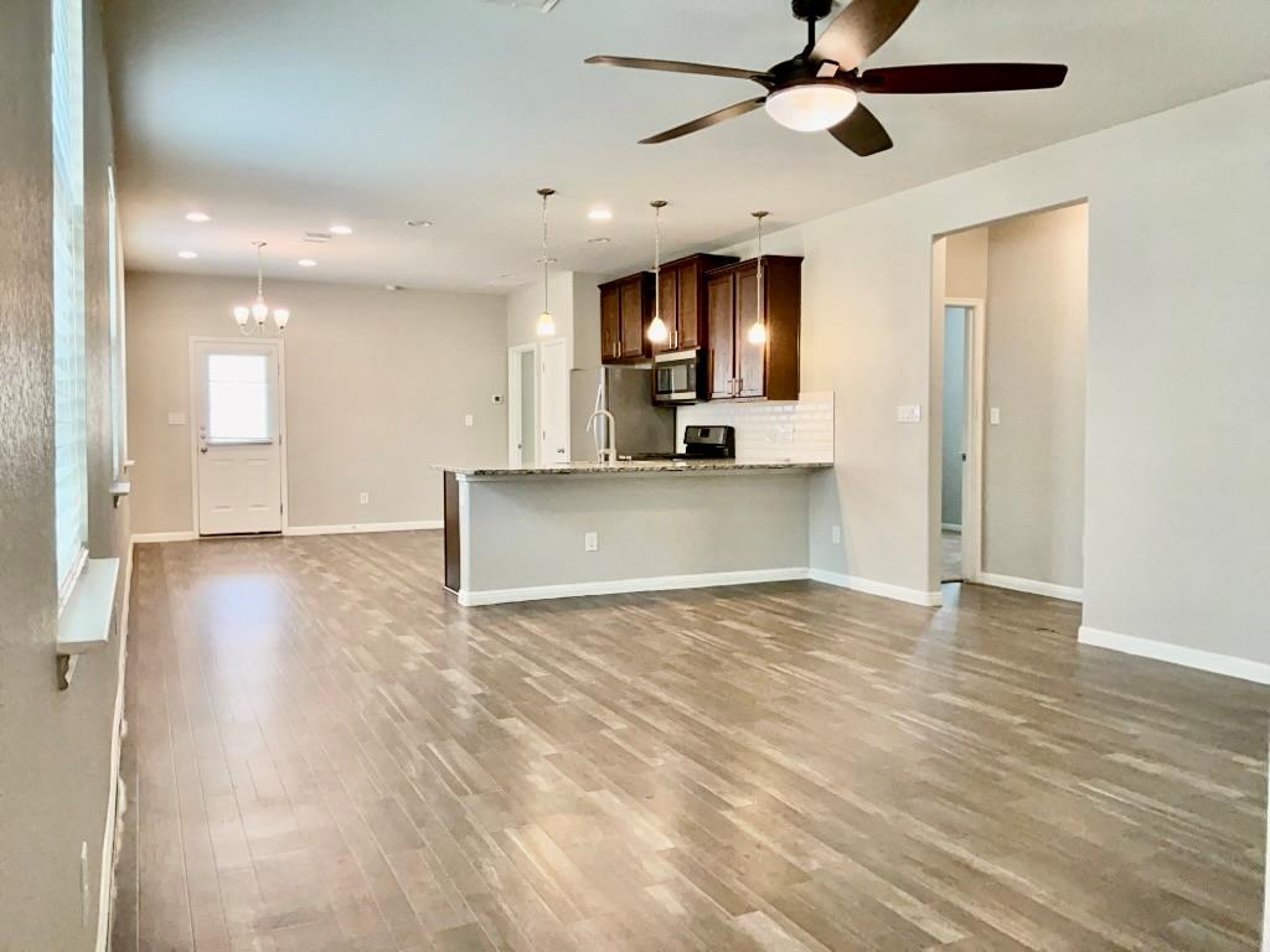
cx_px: 635
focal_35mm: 27
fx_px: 991
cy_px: 476
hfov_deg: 65.3
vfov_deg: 51.4
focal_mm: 3
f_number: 1.8
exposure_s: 1/100
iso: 160
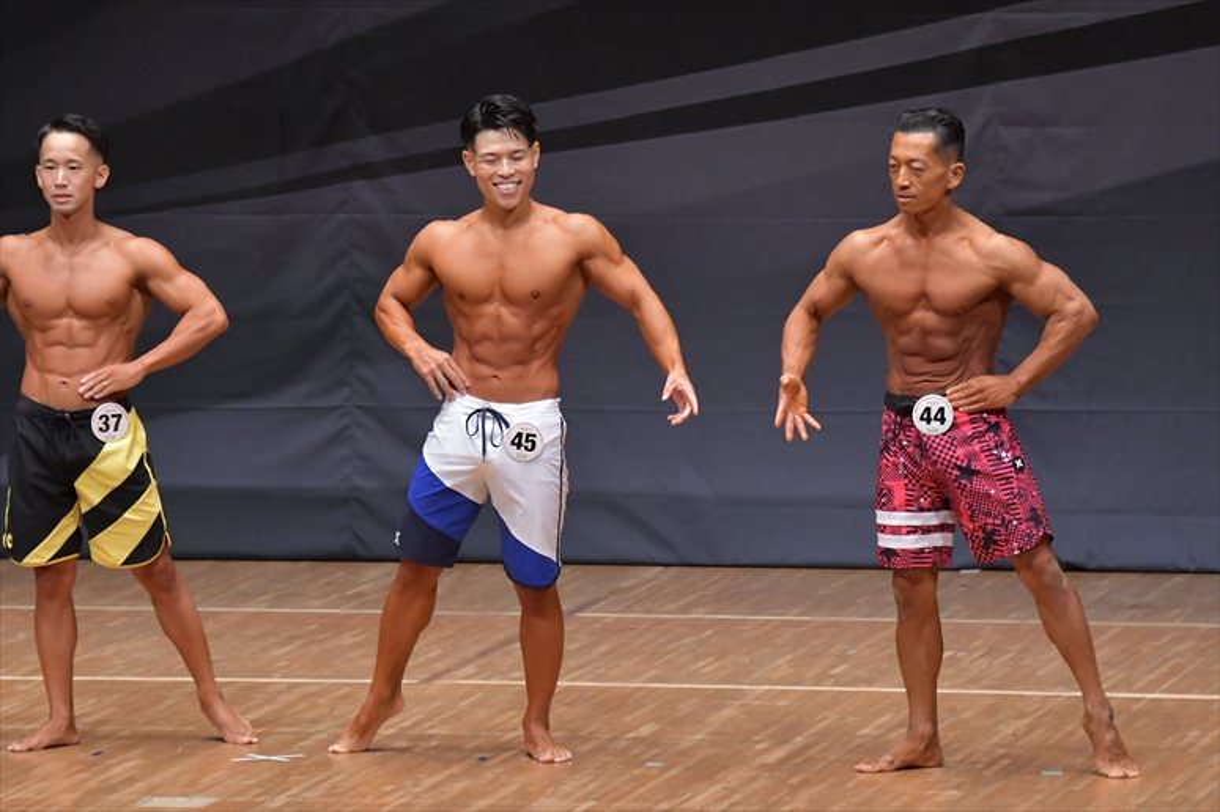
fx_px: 9146
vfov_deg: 5.1
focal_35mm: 270
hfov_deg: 7.6
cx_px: 610
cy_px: 406
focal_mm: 180
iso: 6400
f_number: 5.6
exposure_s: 1/400
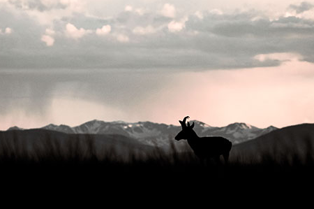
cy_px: 115
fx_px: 4748
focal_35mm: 545
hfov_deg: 3.8
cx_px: 147
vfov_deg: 2.5
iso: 2500
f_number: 11
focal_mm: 490
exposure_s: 1/500
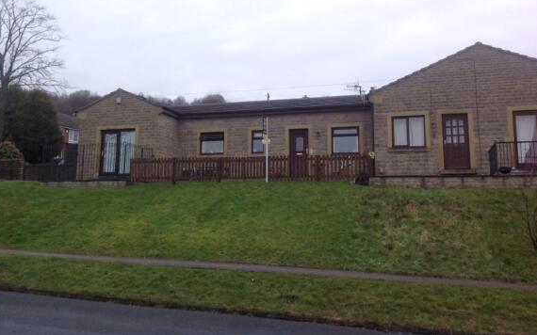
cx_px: 269
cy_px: 131
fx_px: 556
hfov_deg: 51.6
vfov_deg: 33.4
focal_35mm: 38
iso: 50
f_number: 2.4
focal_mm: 4.28
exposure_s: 1/630
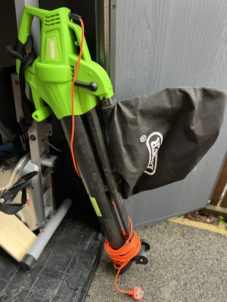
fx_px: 227
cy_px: 151
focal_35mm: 26
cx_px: 114
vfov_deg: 67.3
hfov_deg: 53.1
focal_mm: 5.7
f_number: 1.5
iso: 400
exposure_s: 1/60
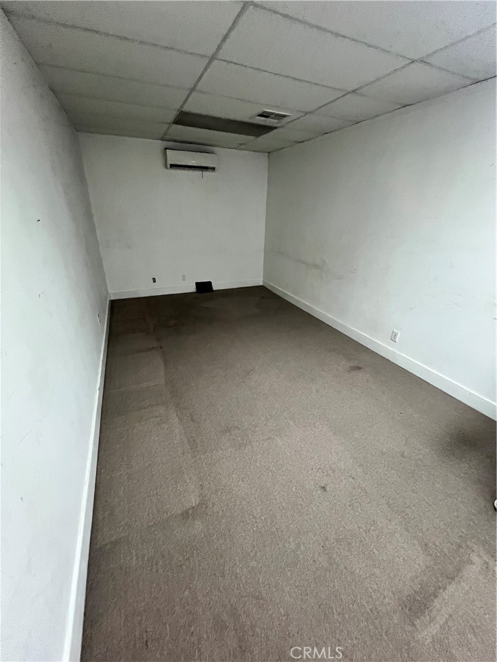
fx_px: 249
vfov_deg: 106.2
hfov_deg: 89.9
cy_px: 331
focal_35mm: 13
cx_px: 248
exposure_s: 1/60
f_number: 1.8
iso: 1000
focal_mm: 1.57
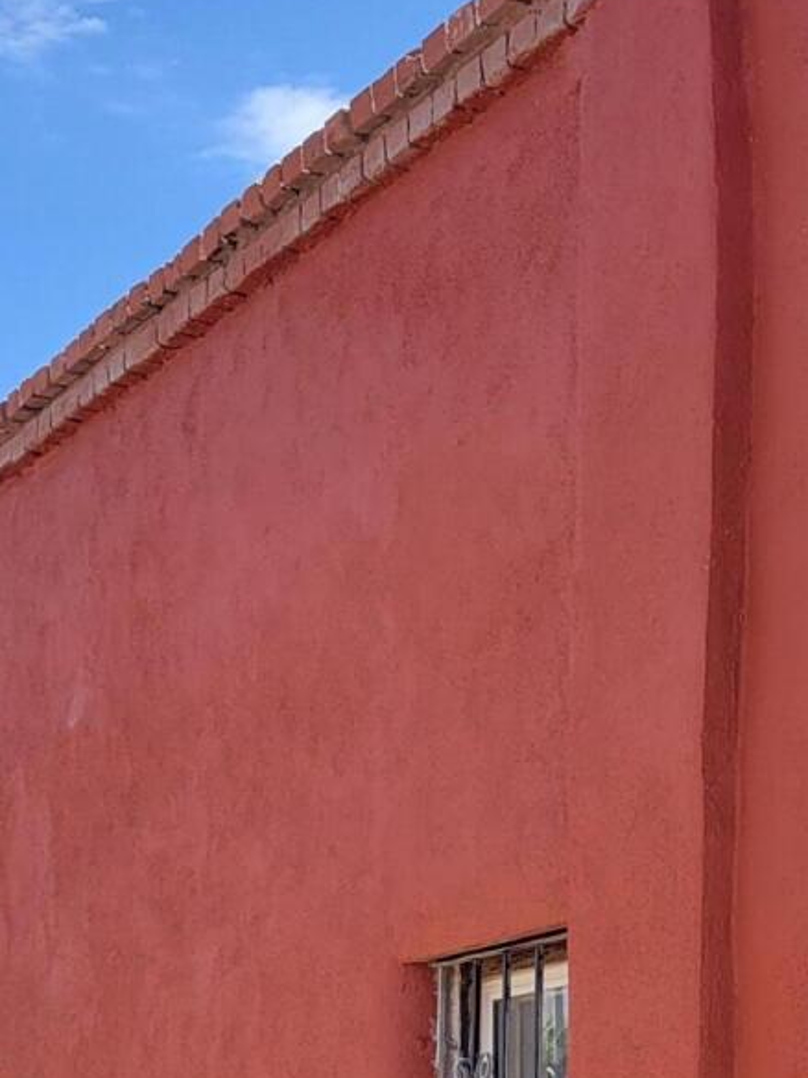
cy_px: 1146
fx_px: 2770
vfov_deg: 21.1
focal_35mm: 89
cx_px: 867
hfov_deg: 16.2
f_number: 1.8
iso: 40
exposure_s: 1/950
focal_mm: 5.4
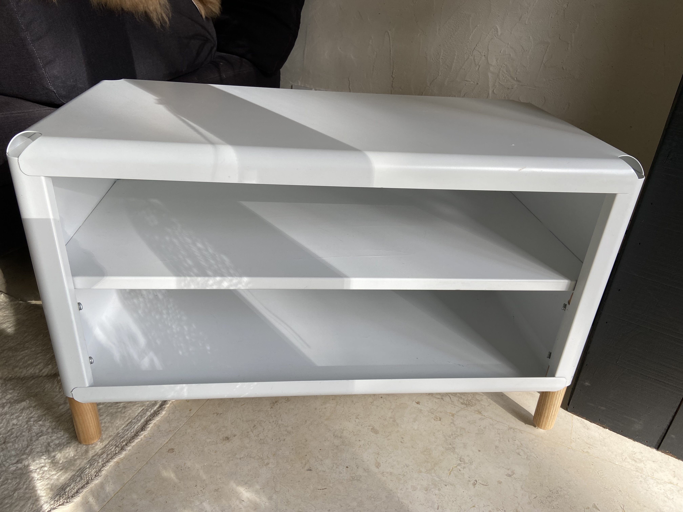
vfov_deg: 53.1
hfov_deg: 67.3
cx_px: 342
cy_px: 256
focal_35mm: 26
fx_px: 513
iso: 32
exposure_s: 1/219
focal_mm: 4.25
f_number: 1.8
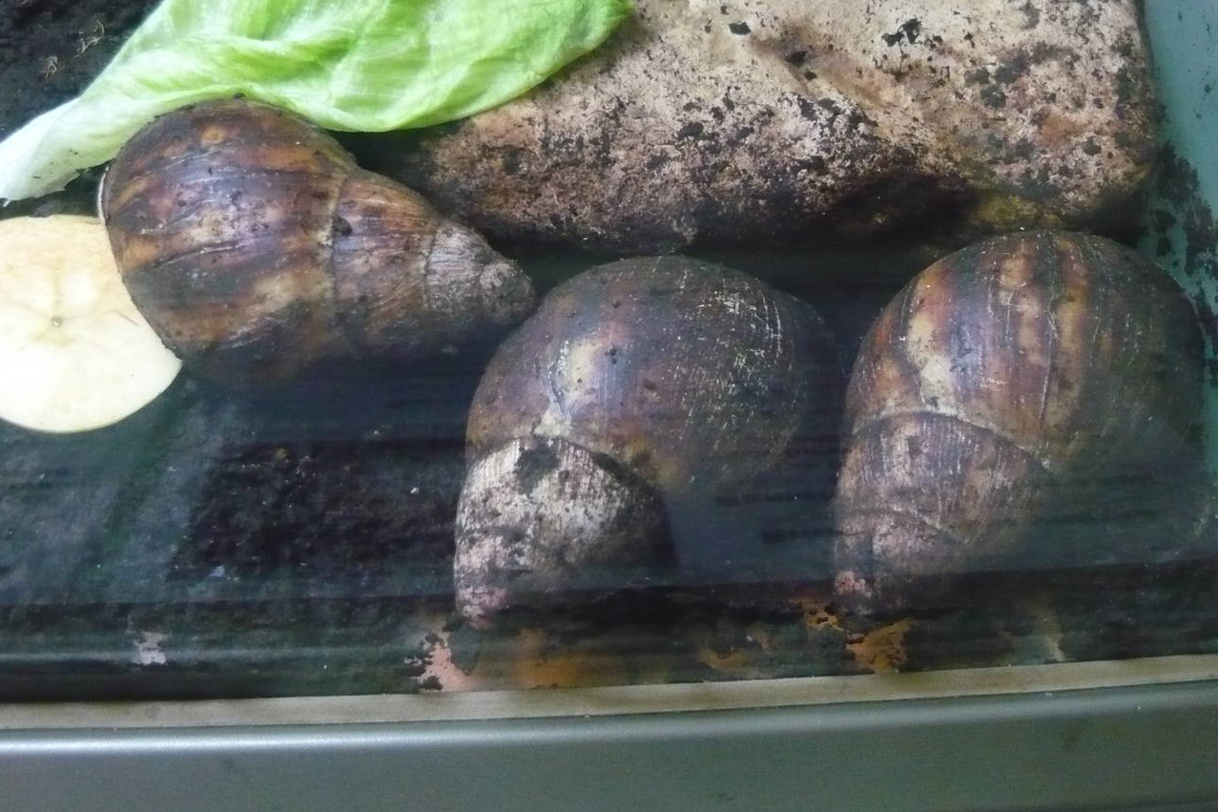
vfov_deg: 30.9
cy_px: 256
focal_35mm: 43
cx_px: 562
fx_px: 1455
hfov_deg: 45.4
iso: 800
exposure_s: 1/25
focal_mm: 5.5
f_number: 2.8
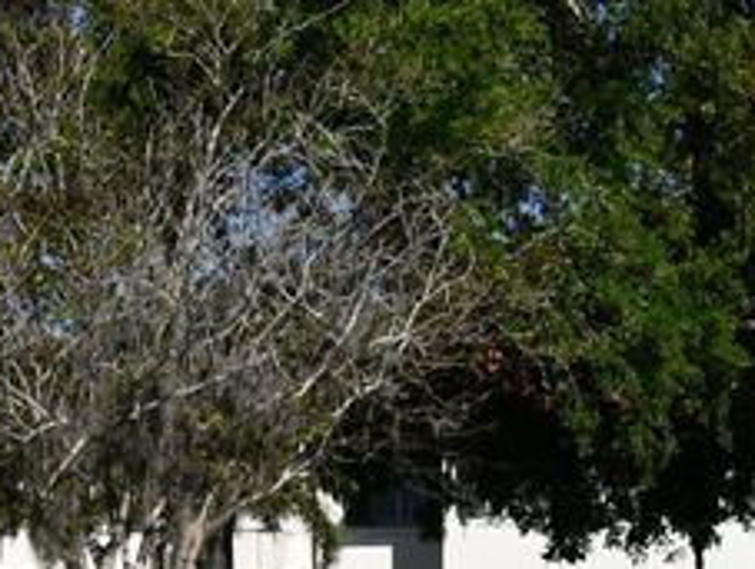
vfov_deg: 11.3
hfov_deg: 14.8
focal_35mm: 130
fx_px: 2840
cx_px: -40
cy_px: 606
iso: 100
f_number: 9
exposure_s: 1/320
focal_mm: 24
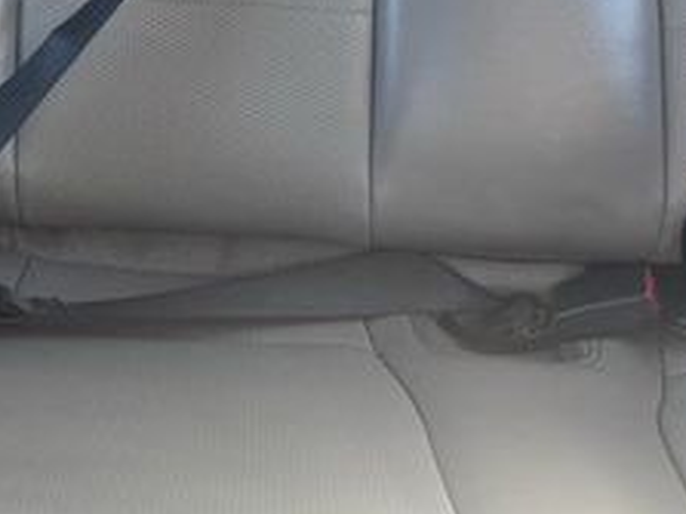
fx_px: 1367
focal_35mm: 69
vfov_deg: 19.5
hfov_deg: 27.9
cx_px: 191
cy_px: -166
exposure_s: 1/155
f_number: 1.78
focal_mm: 6.76
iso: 64
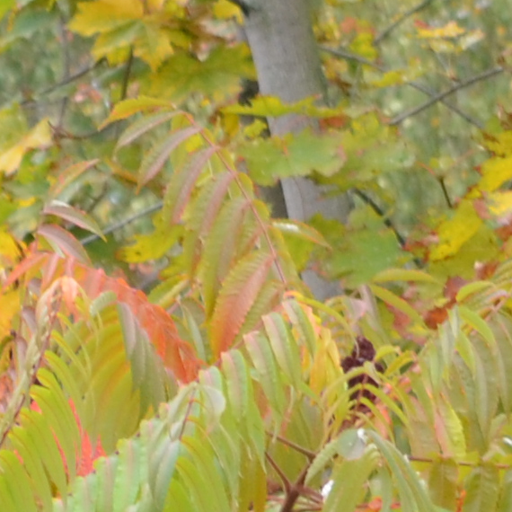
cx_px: -755
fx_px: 10118
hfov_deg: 2.9
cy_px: 1404
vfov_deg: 2.9
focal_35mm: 605
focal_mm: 55
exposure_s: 1/125
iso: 360
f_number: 5.6
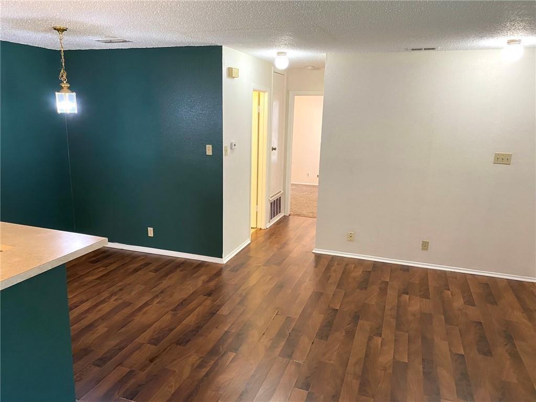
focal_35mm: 26
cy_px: 201
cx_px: 268
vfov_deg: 53.1
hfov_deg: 67.3
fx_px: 403
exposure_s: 1/60
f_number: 1.8
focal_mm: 4.25
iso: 200
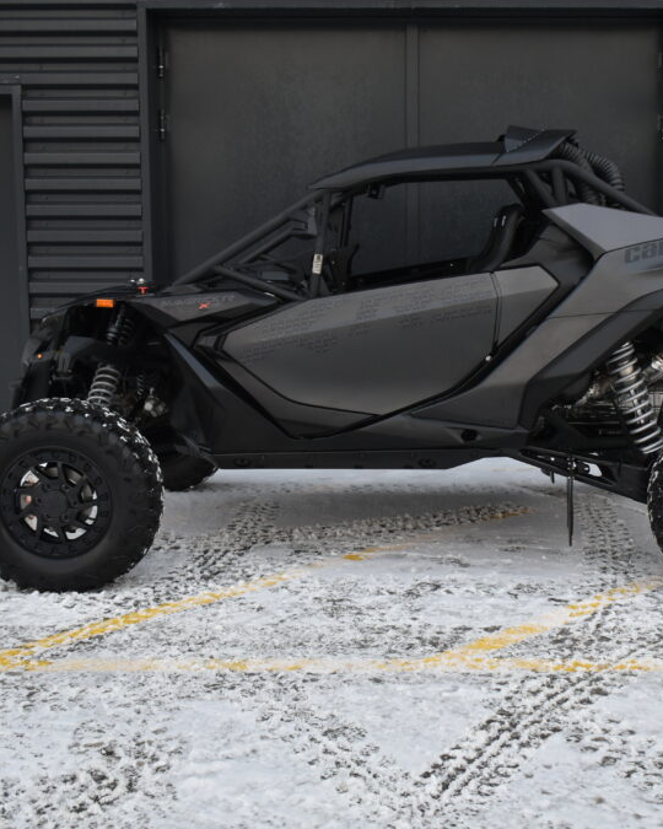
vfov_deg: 39.5
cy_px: 414
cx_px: 411
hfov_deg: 32.0
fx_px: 1153
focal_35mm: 47
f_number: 4
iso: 400
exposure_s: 1/250
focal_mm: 22
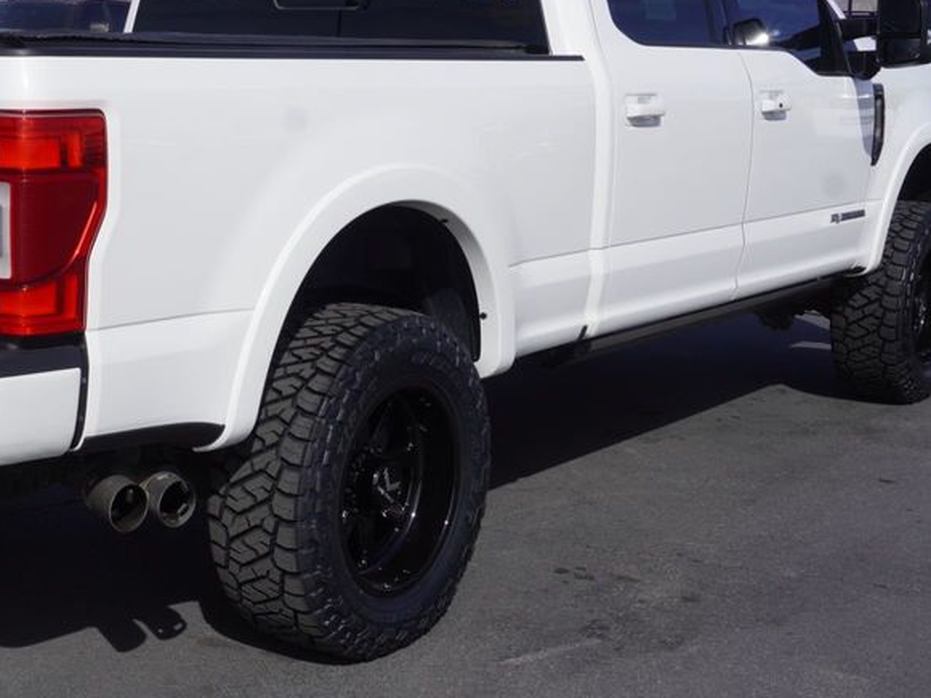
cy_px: 272
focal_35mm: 61
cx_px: 228
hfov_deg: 31.1
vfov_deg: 24.0
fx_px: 1641
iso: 100
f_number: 11
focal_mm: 24
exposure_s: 1/250
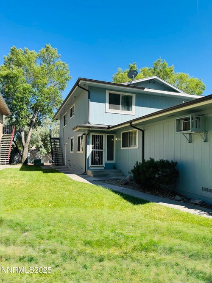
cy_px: 142
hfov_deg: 56.8
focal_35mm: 24
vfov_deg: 71.6
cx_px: 106
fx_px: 196
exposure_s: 1/1818
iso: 80
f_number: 1.78
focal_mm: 6.76
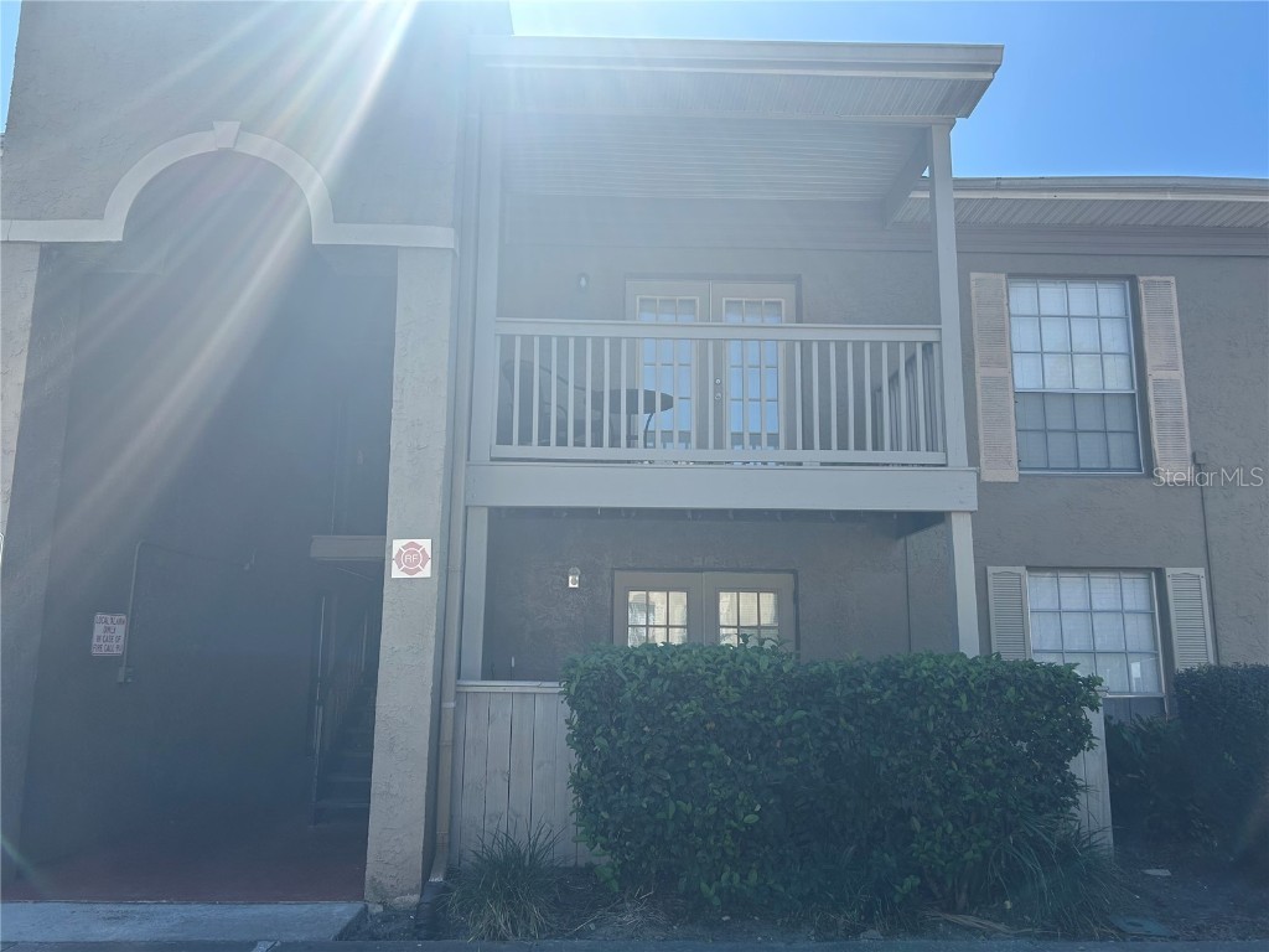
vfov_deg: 53.1
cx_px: 634
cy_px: 476
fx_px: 953
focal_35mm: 26
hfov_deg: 67.3
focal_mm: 5.7
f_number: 1.5
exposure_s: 1/2994
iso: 50
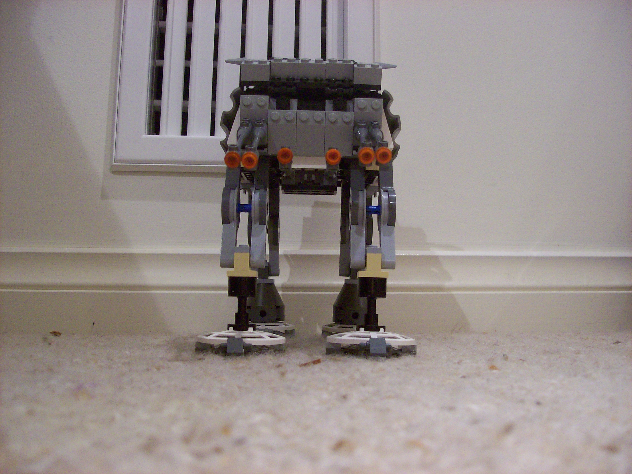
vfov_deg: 39.6
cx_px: 316
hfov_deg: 51.4
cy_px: 237
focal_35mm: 36
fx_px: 657
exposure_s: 1/16.6
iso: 160
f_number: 2.7
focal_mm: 6
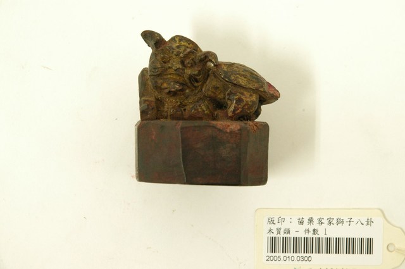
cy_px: 134
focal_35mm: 105
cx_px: 202
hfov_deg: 19.5
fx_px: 1180
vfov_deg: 13.0
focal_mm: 70
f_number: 8
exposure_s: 1/8
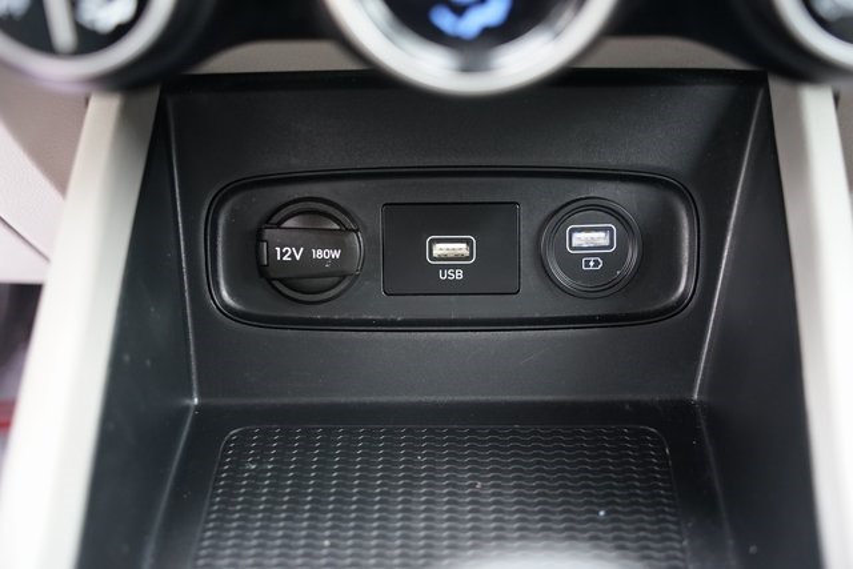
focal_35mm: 42
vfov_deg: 31.9
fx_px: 995
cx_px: 426
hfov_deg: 46.4
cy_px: 284
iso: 1600
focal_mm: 42
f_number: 3.2
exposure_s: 1/60
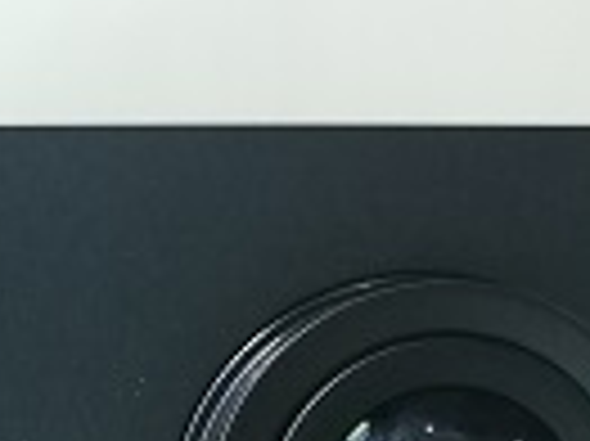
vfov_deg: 14.5
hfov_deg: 19.3
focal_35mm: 99
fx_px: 1686
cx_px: 0
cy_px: 522
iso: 320
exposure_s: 1/25
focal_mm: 3.95
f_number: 2.2
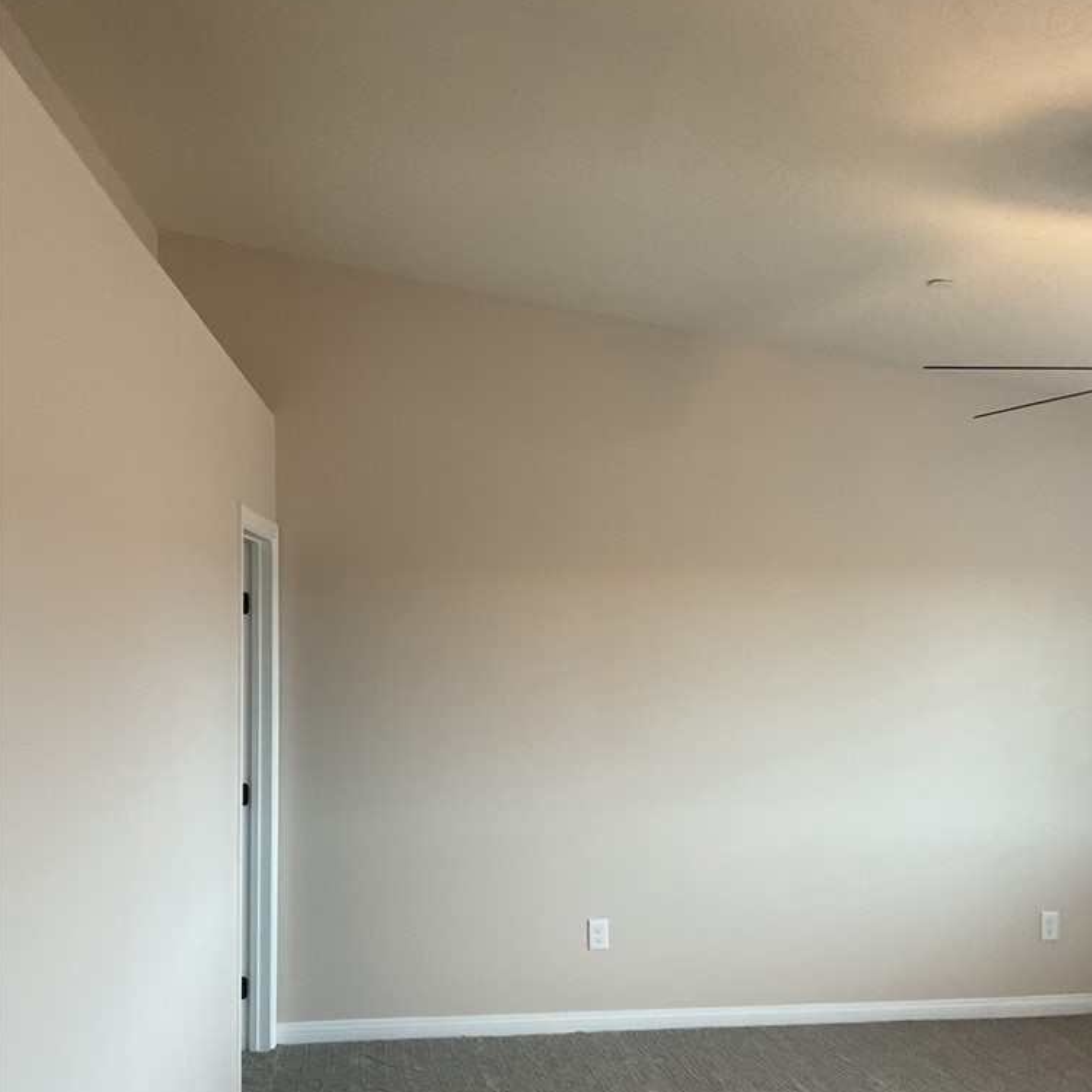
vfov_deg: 47.1
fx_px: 1249
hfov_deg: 47.2
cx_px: 556
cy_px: 613
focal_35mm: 35
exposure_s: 1/60
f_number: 1.8
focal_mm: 3
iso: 100
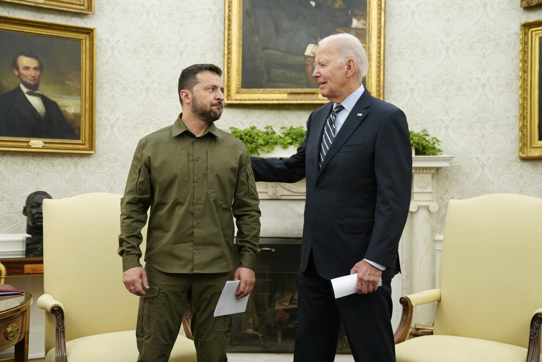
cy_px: 181
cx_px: 271
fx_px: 662
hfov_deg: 44.5
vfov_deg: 30.5
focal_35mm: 44
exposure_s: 1/250
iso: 2000
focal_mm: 44
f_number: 3.5
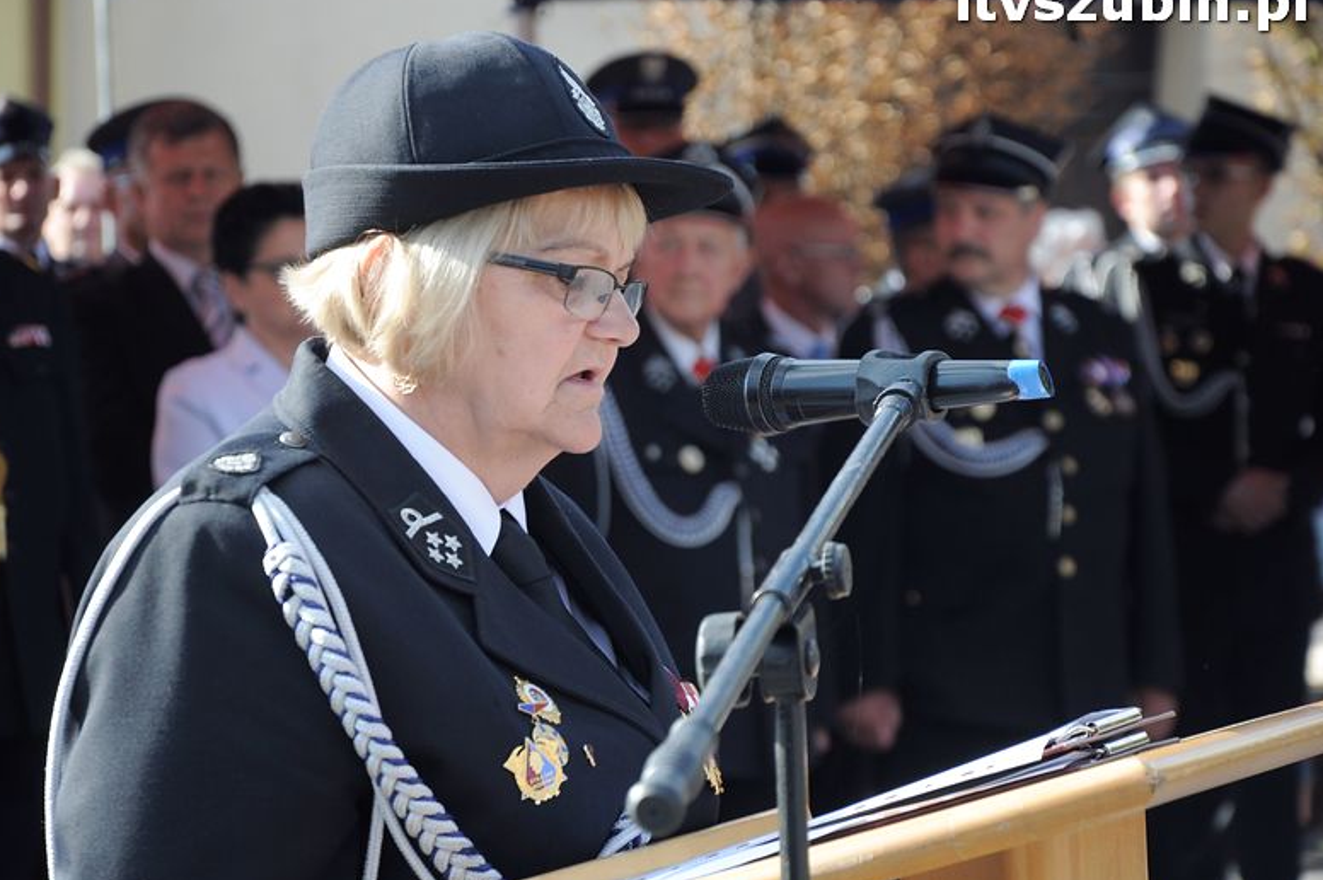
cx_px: 615
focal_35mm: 173
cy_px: 431
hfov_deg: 11.9
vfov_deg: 7.9
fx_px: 6336
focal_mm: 105
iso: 400
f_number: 5.6
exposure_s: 1/400
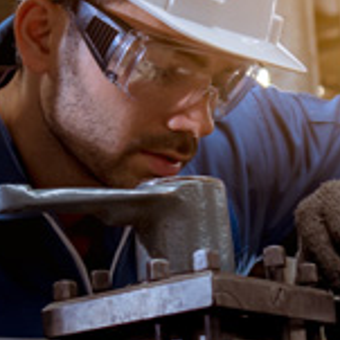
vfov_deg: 11.1
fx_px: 1756
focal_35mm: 158
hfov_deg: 11.0
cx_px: 77
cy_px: 125
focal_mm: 35
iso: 400
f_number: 4
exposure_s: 1/80
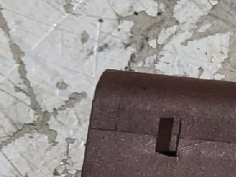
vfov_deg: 4.2
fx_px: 2410
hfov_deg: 5.3
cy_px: 61
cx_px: 735
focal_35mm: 354
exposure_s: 1/100
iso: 119
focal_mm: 5.43
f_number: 1.89
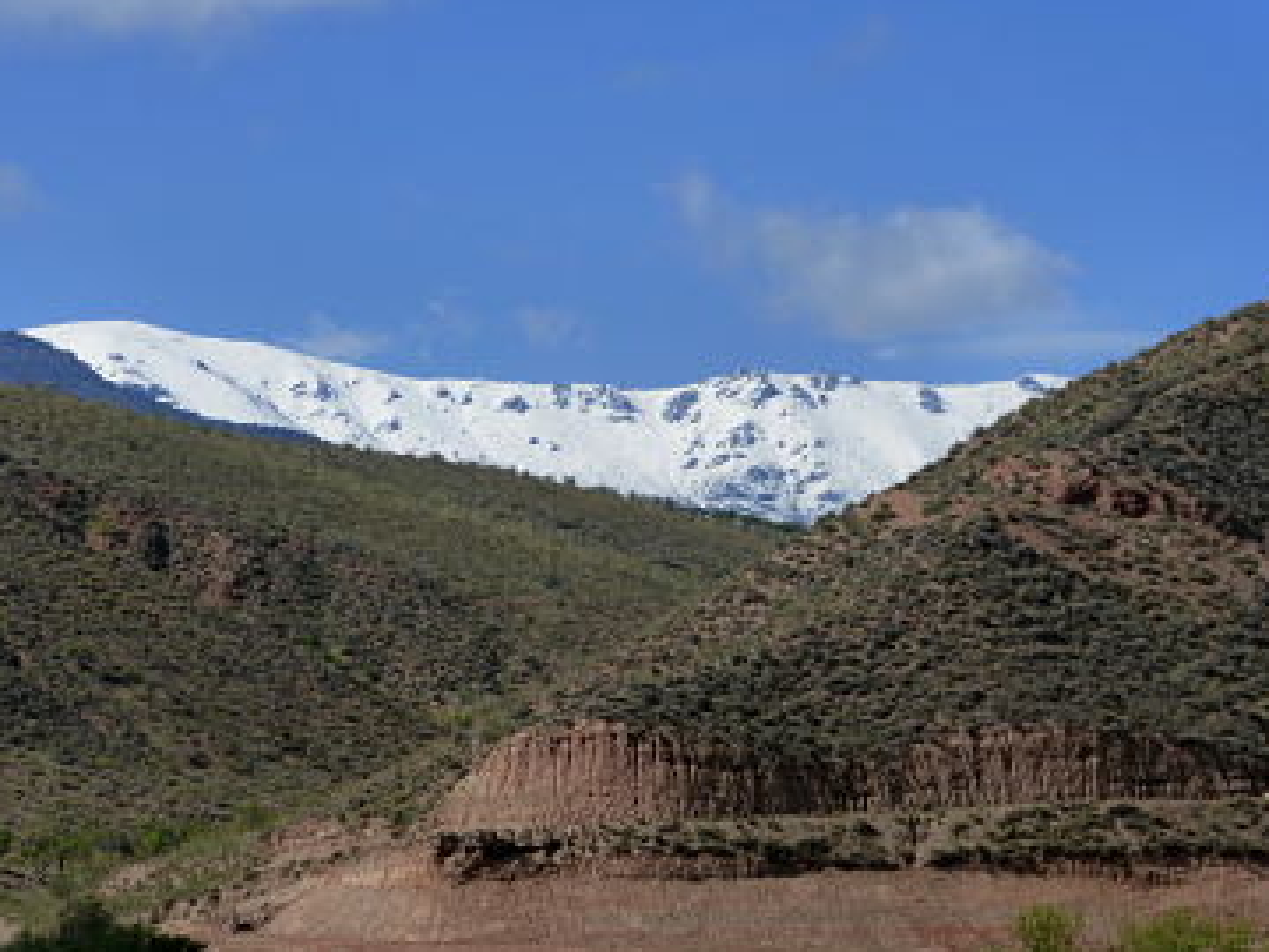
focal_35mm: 161
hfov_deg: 12.3
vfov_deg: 9.2
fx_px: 5902
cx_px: 613
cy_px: 458
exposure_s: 1/800
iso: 160
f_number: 5.4
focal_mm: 25.9
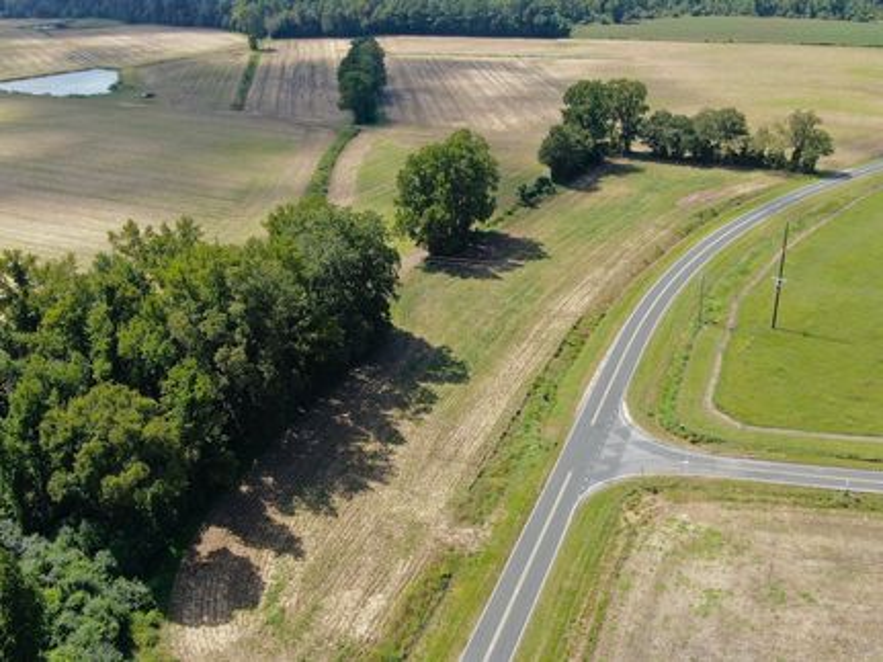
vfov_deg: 36.8
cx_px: 442
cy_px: 331
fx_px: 995
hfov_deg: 47.9
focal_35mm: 39
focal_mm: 6.63
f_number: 3.4
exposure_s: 1/320
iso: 100
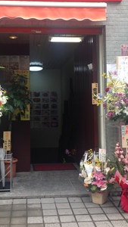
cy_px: 95
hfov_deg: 24.9
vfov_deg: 42.7
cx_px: 47
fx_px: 289
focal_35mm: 48
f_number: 2.4
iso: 50
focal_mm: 4.12
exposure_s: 1/191
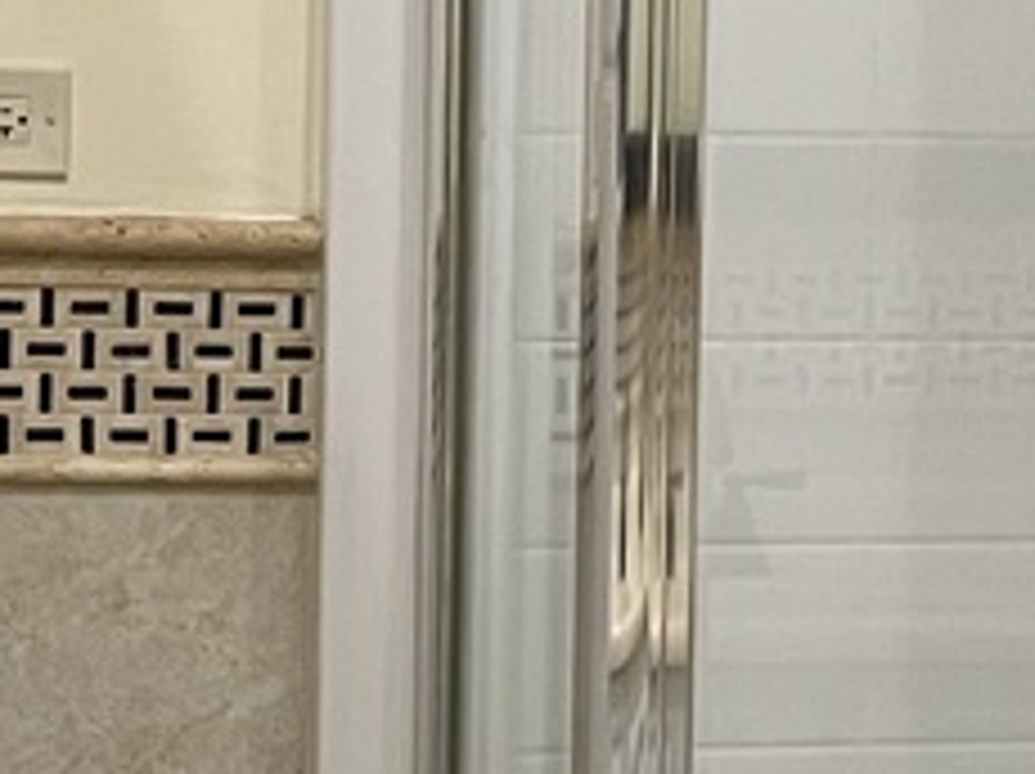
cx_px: 378
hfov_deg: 12.1
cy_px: 360
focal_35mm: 163
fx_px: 4869
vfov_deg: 9.1
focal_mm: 5.7
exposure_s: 1/60
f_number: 1.5
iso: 100
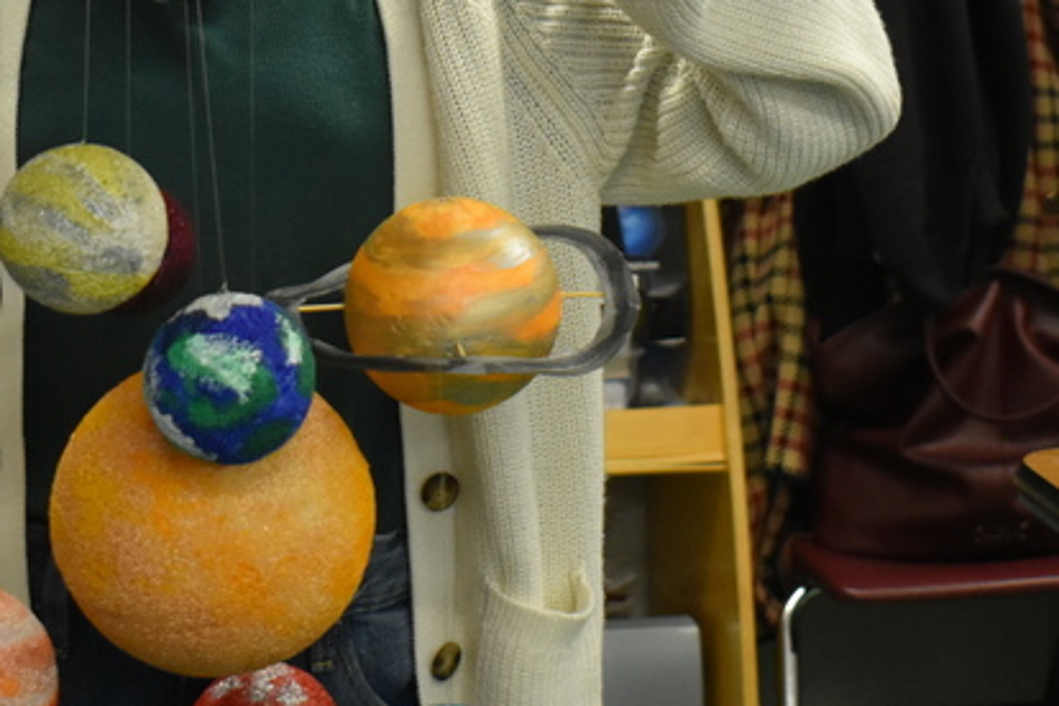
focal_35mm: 126
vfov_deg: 10.8
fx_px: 3706
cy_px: 104
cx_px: 389
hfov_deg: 16.2
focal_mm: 34
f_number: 4.5
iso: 2200
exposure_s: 1/125
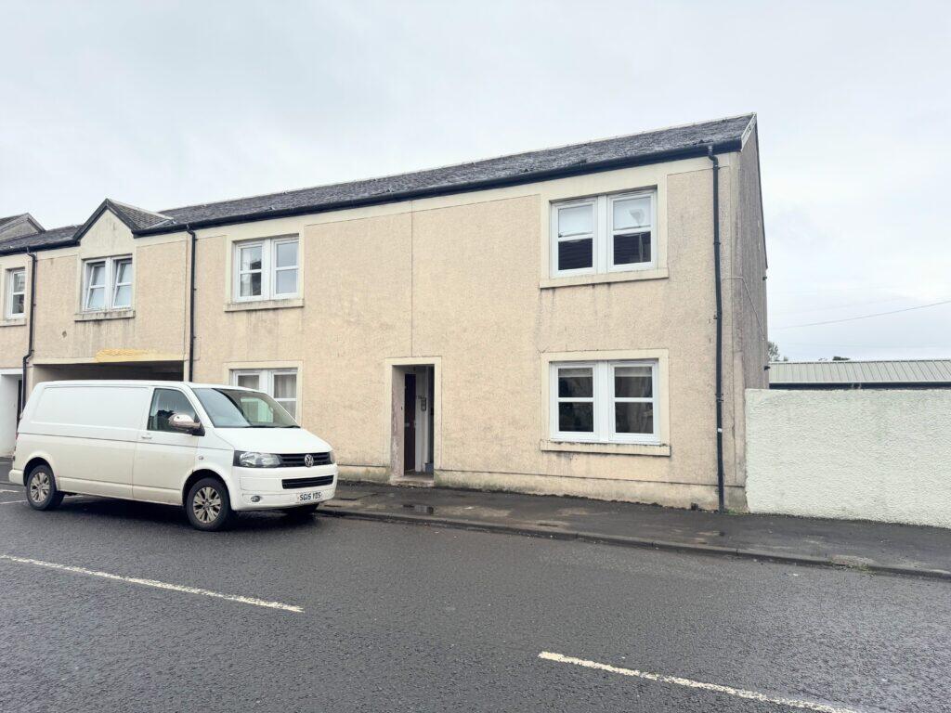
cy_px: 356
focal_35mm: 24
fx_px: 659
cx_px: 476
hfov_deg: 71.6
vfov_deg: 56.8
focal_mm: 6.76
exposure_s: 1/1524
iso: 80
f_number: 1.78
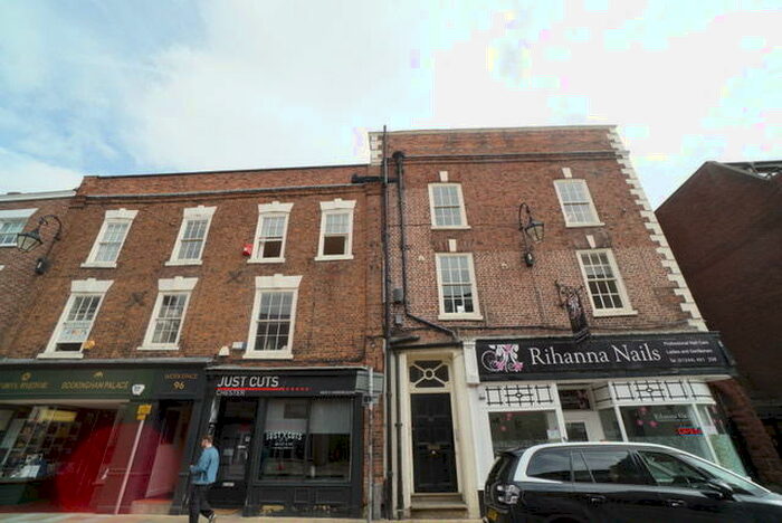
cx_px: 391
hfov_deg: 100.3
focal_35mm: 15
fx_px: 326
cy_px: 262
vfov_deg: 77.4
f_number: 8
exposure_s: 1/125
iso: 100
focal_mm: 10
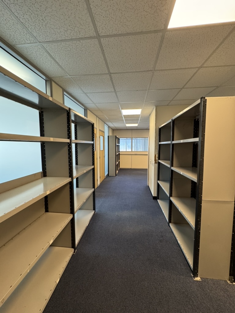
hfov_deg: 85.7
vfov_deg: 102.1
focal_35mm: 14
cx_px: 118
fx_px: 127
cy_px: 156
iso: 200
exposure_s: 1/100
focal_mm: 2.22
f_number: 2.2
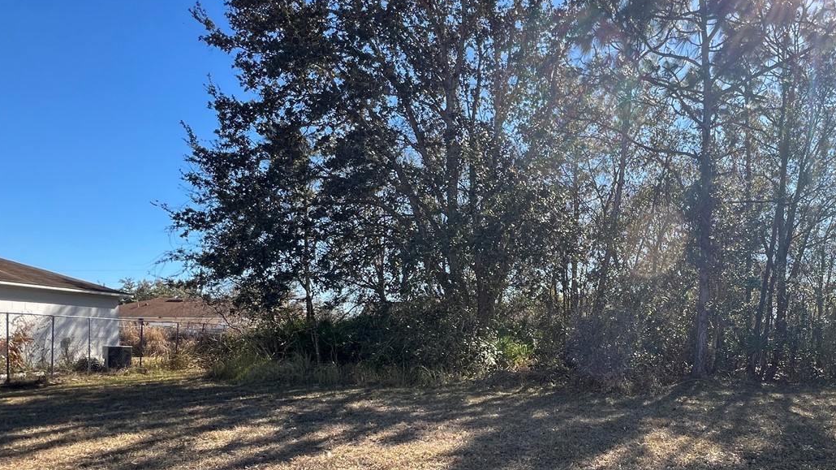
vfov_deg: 49.1
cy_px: 360
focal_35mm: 22
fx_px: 488
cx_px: 592
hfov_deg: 77.1
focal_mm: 1.57
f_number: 1.8
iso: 32
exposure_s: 1/349
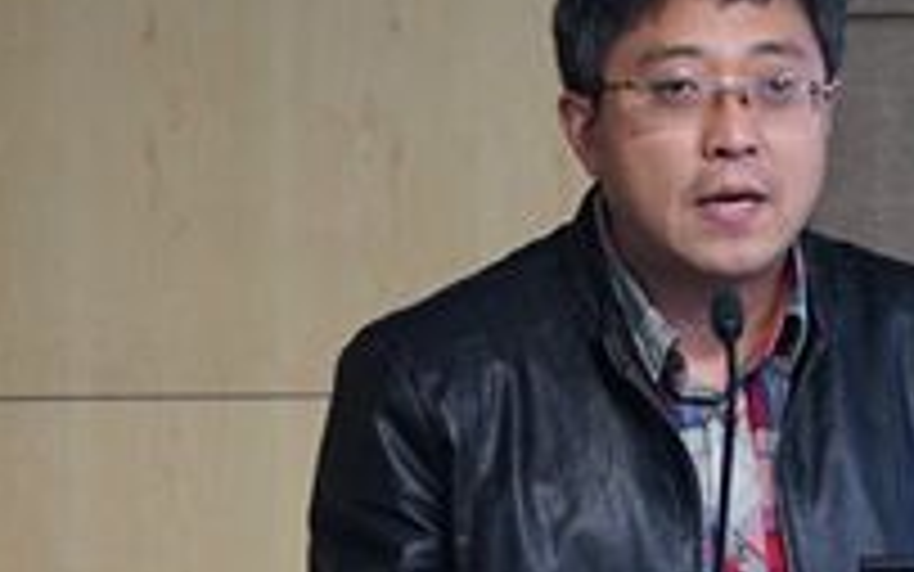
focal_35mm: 418
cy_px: 356
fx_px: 10415
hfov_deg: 5.0
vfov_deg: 3.1
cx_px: 973
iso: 6400
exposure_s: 1/60
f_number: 6.3
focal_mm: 139
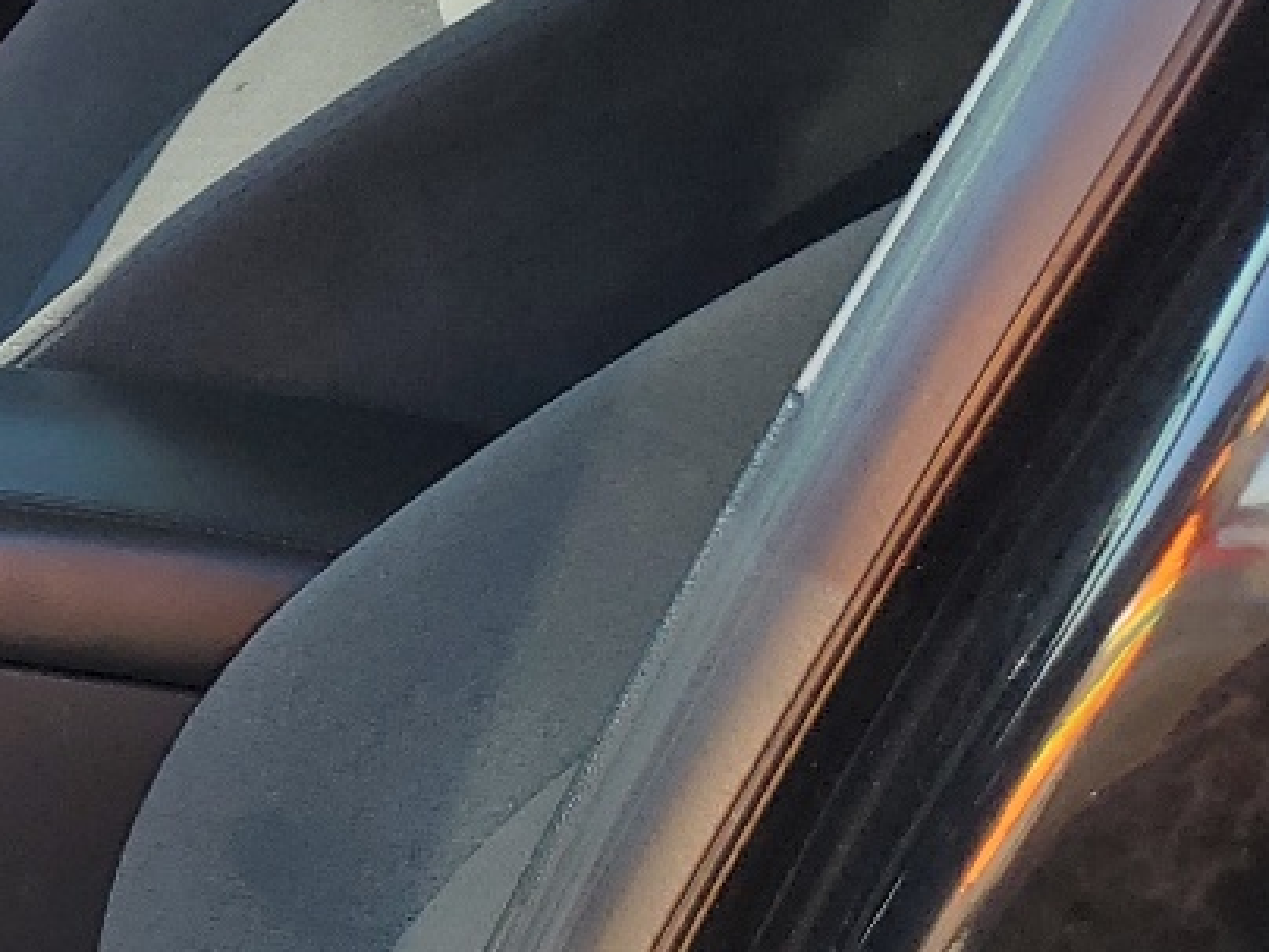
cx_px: -1131
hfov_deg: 15.8
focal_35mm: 103
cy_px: 833
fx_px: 3776
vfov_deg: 14.2
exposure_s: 1/217
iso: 50
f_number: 1.5
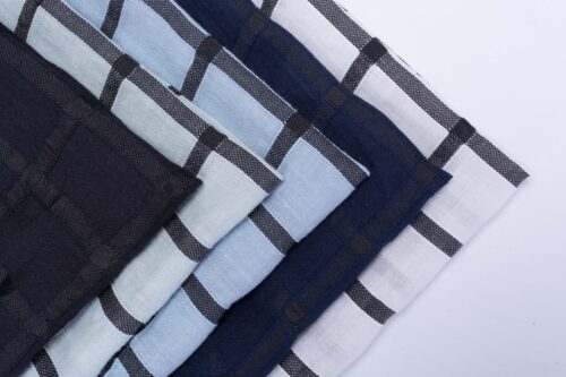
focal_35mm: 40
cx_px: 283
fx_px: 637
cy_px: 188
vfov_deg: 33.0
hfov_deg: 47.9
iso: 100
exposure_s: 1/125
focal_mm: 27
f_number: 11
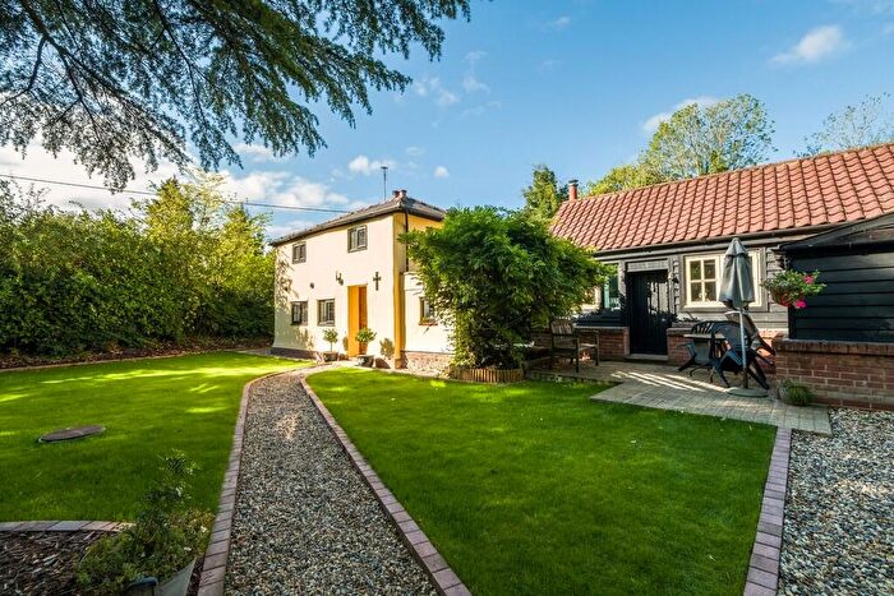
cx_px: 447
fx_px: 373
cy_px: 298
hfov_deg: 100.4
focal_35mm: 15
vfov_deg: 77.4
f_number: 9
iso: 160
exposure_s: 1/80
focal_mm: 10.1
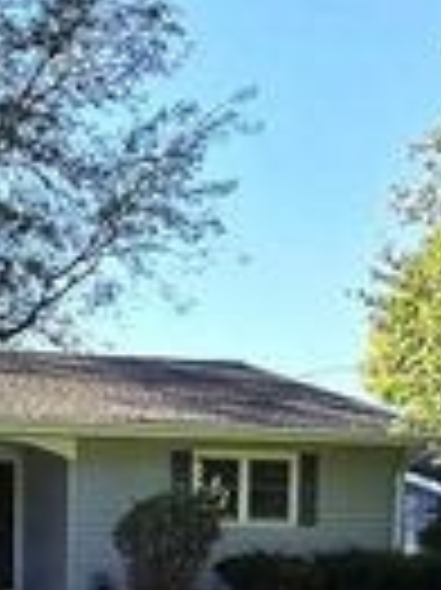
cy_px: 628
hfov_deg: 20.6
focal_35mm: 66
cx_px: -108
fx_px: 1123
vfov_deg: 27.3
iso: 50
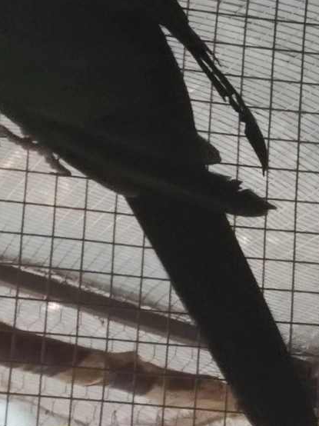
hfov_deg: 33.7
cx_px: 272
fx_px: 504
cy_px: 143
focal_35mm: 41
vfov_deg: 45.1
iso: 1183
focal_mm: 4.74
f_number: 1.79
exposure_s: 1/33
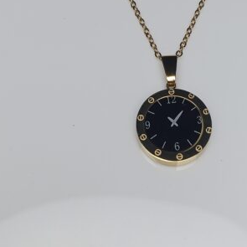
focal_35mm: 60
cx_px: 174
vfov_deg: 27.2
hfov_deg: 28.3
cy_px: 9
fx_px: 484
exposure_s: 1/220
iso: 50
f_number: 1.8
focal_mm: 3.98
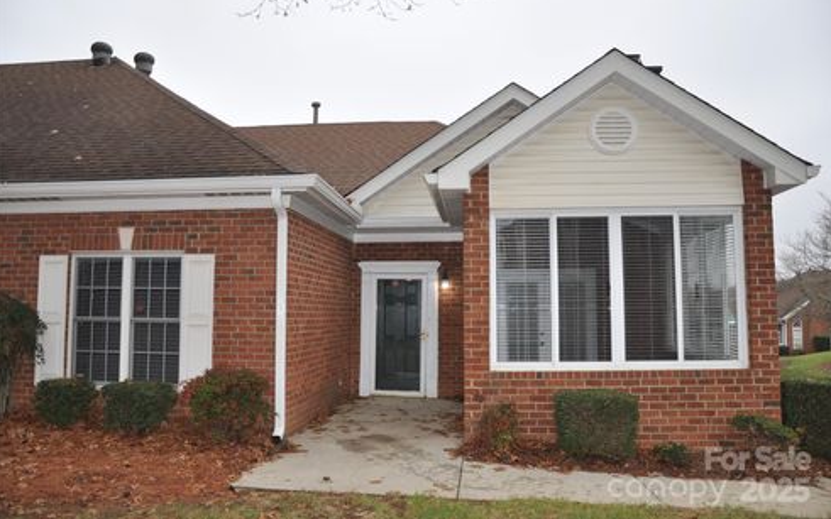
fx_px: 634
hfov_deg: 66.5
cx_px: 418
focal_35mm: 28
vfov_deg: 44.5
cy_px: 243
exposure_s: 1/200
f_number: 3.5
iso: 250
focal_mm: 18
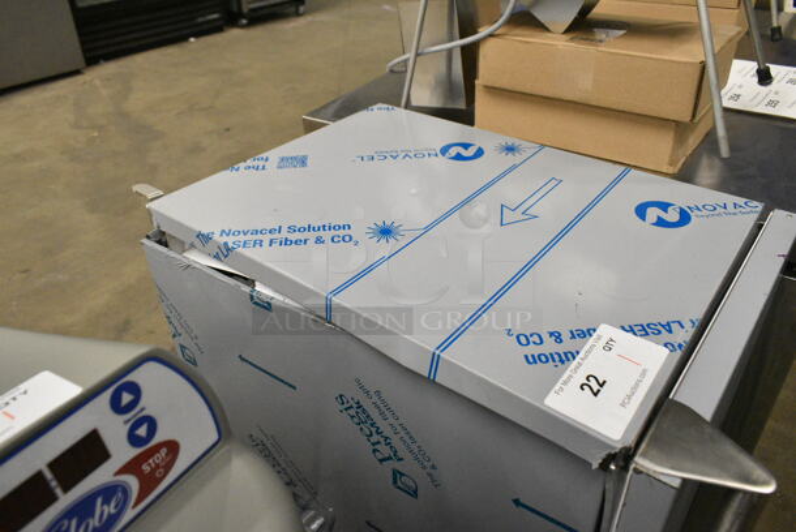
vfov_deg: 48.0
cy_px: 266
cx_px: 398
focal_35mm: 27
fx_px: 598
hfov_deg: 67.3
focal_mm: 18
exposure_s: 1/250
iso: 6400
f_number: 8
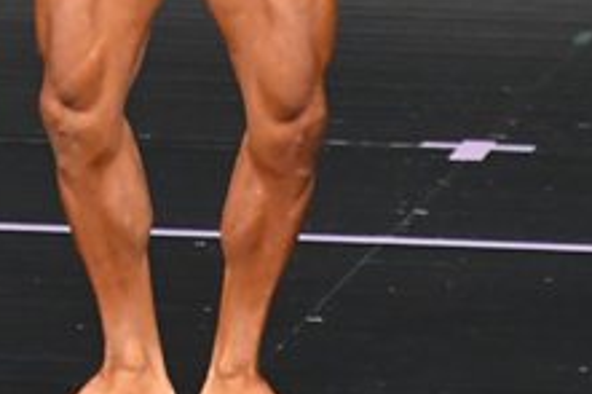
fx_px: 21657
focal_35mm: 1318
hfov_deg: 1.6
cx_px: 138
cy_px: -233
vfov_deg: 1.0
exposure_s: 1/400
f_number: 5.6
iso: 4000
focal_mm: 250
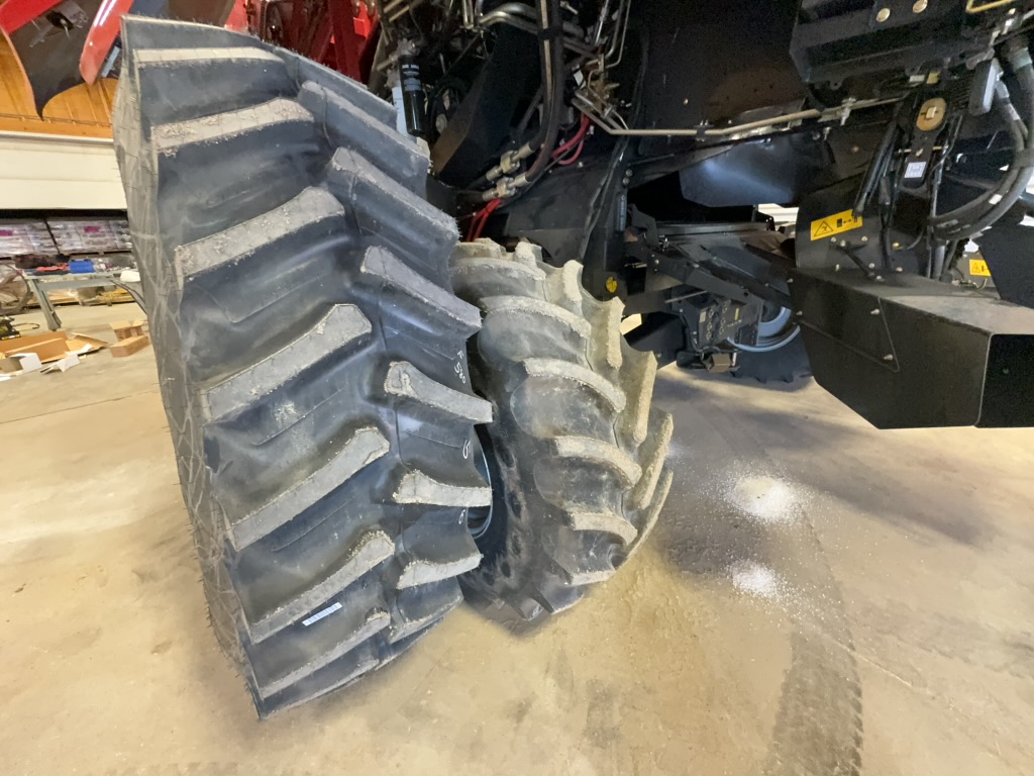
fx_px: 418
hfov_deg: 102.1
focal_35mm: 14
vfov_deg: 85.7
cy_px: 388
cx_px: 517
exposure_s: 1/61
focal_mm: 2.22
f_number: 2.2
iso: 1000
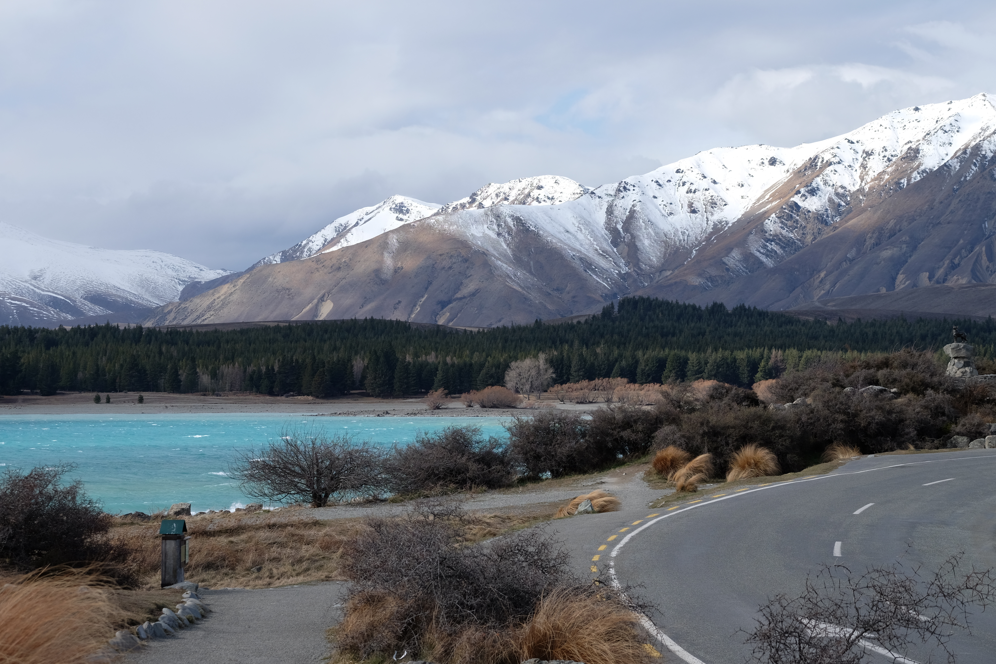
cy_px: 330
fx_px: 2102
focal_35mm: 76
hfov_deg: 26.7
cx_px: 501
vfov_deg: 17.9
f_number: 7.1
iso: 200
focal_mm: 50
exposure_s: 1/350
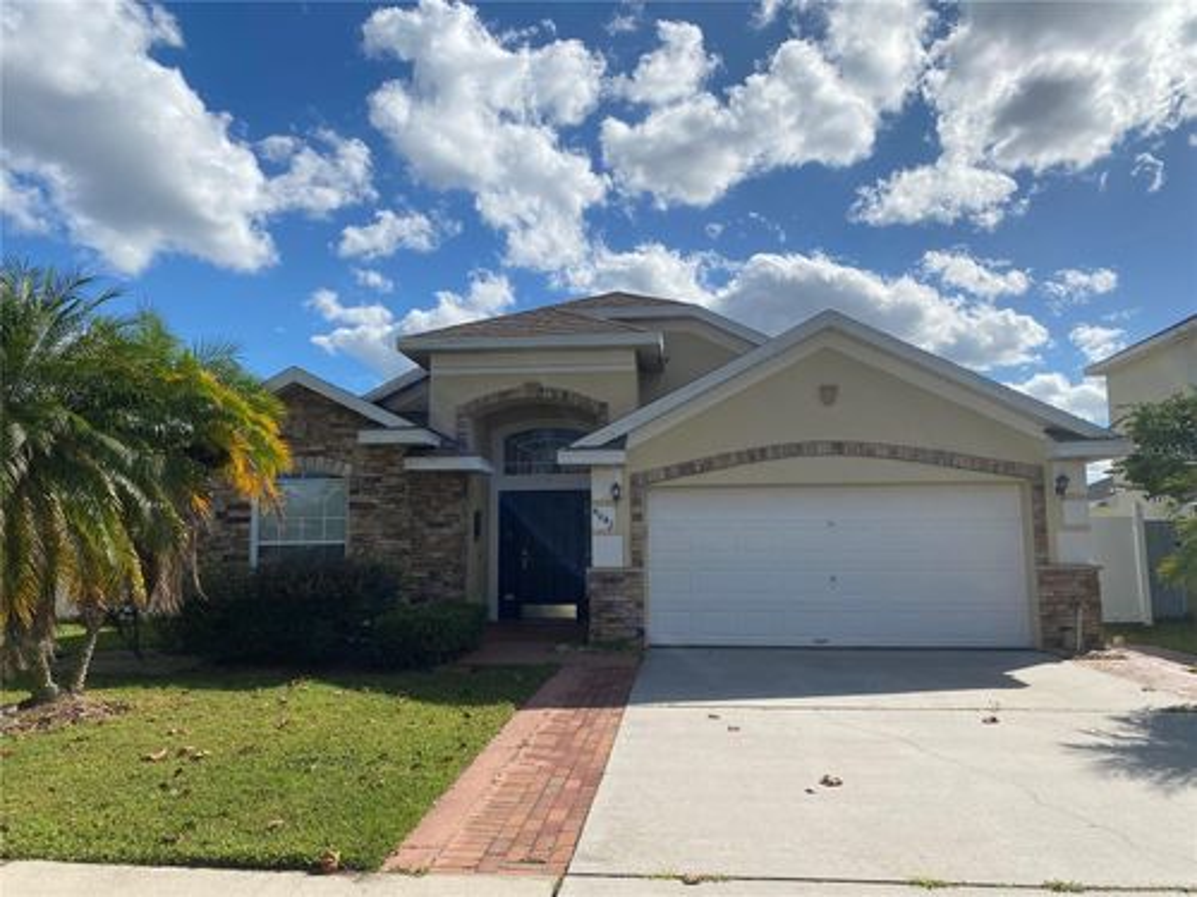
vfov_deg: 53.1
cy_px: 448
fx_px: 899
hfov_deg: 67.3
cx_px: 598
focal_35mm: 26
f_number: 1.8
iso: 32
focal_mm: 4.25
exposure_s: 1/5495
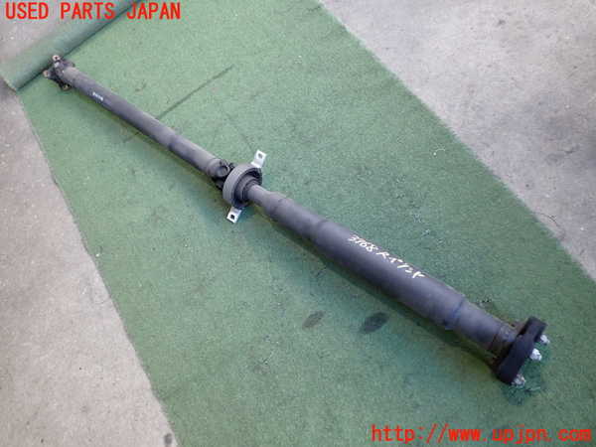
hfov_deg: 60.0
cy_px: 224
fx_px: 517
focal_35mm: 30
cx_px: 298
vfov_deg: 46.8
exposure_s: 1/50
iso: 200
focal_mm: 5.4
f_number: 2.3
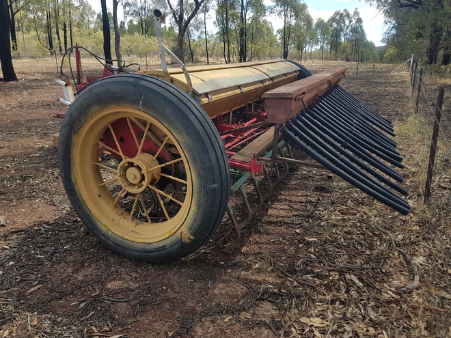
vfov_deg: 53.1
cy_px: 169
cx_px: 226
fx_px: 339
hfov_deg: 67.3
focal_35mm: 26
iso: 40
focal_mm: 4.2
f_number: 1.7
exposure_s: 1/906
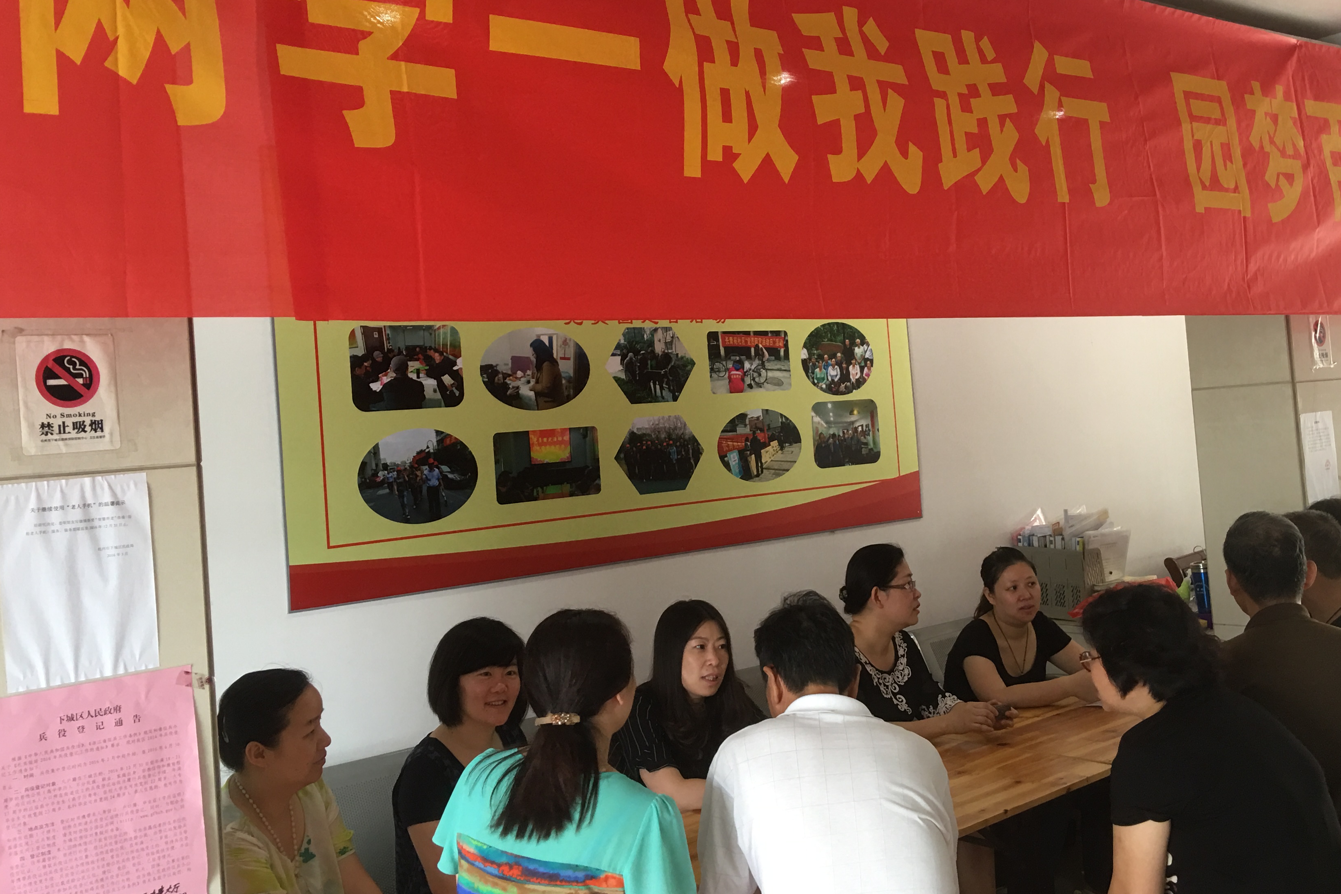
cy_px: 394
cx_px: 767
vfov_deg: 35.9
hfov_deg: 51.7
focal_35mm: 37
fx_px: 1378
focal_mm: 4.15
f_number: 2.2
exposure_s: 1/17
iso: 50
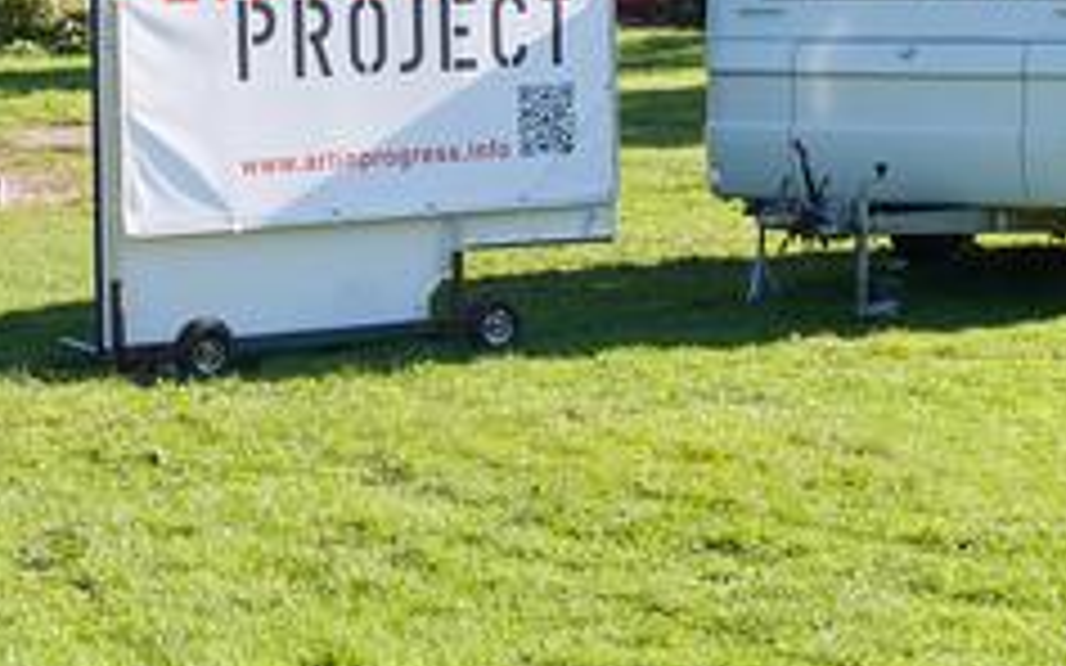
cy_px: 38
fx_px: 4124
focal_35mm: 142
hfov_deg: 14.7
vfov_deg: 9.2
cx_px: 475
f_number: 11
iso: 400
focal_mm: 45
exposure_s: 1/200
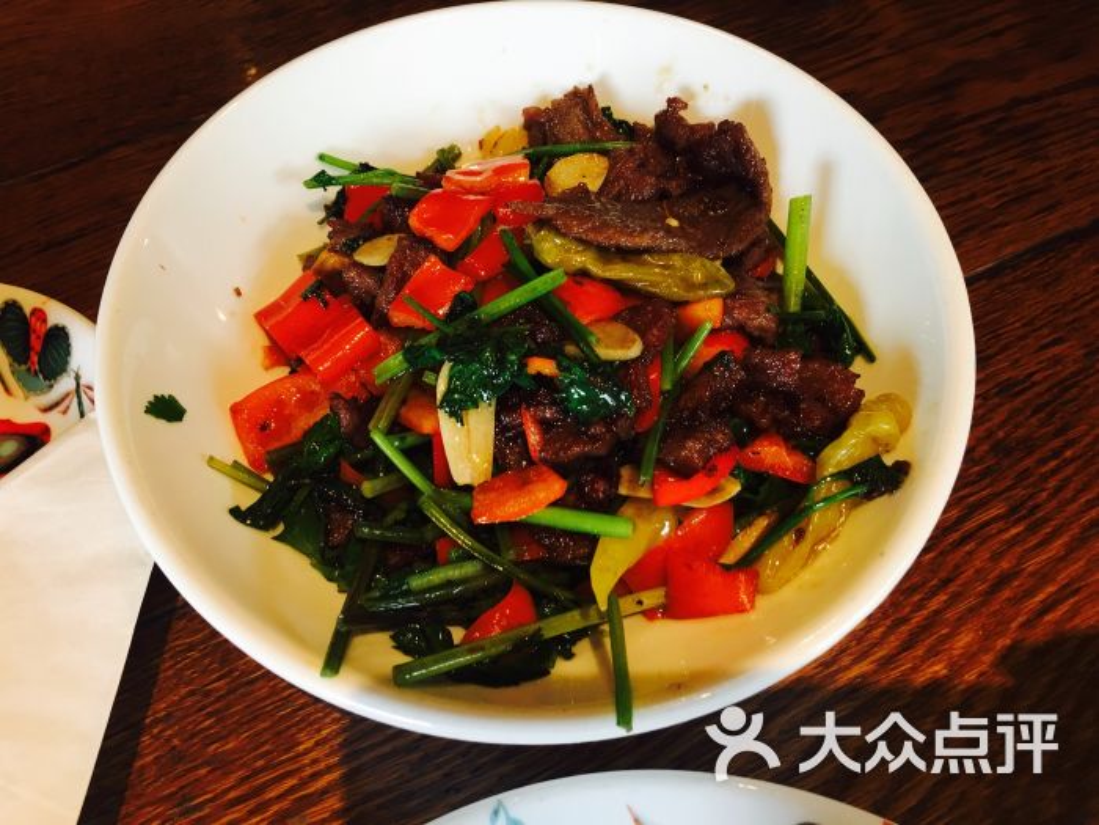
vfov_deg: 48.2
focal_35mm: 29
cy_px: 412
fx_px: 921
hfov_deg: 61.7
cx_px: 550
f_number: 2.2
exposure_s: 1/17
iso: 32
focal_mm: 4.15
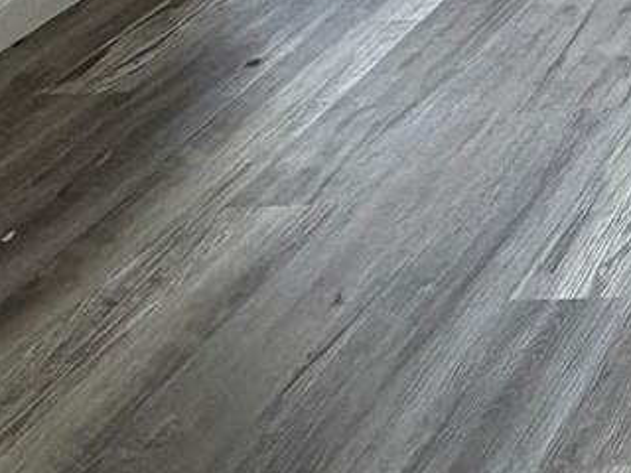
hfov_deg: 17.6
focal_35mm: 70
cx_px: 1319
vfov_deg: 14.2
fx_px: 1276
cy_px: -662
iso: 250
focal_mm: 2.22
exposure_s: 1/120
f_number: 2.2
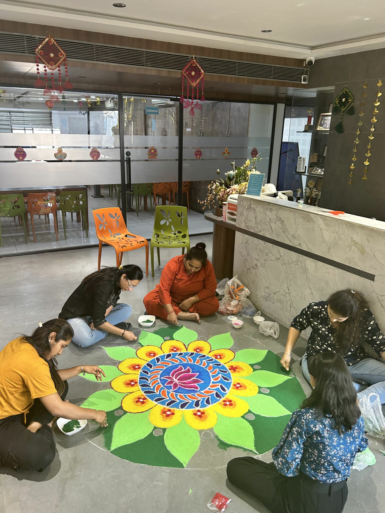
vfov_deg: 67.3
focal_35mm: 26
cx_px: 192
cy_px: 256
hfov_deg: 53.1
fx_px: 386
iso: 125
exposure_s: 1/100
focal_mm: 5.7
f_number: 1.5
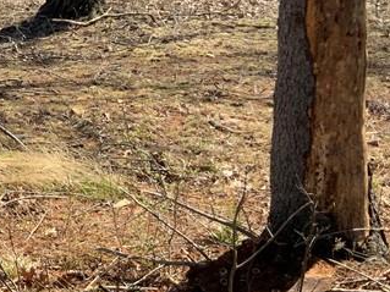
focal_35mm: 93
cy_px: 17
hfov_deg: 18.9
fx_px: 1047
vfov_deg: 15.7
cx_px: -172
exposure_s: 1/898
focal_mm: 3
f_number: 1.8
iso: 16
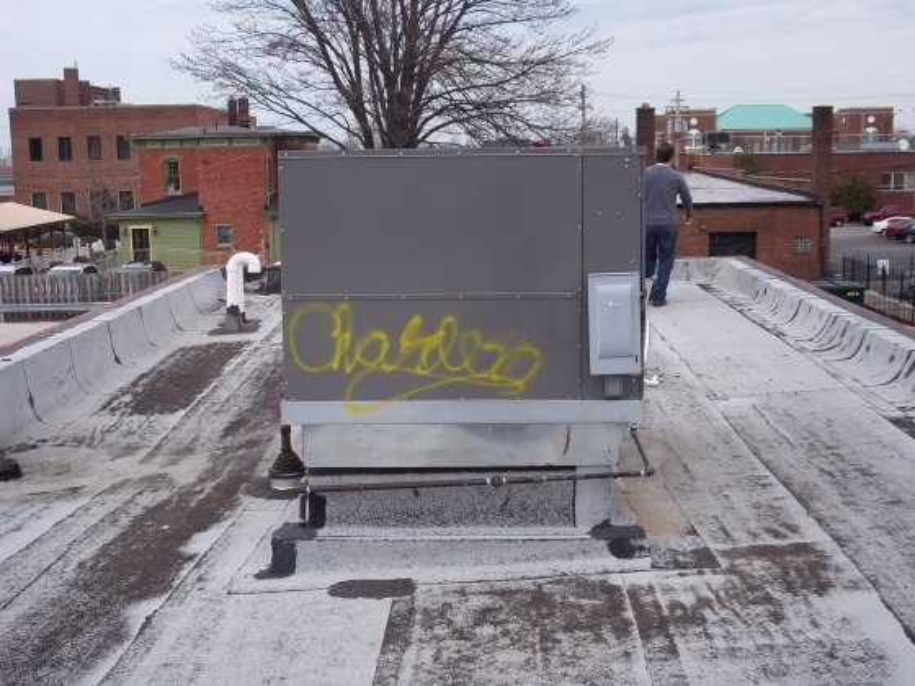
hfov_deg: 41.2
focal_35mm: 46
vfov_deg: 31.5
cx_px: 458
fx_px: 1216
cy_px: 343
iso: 80
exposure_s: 1/125
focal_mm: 8.2
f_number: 3.5
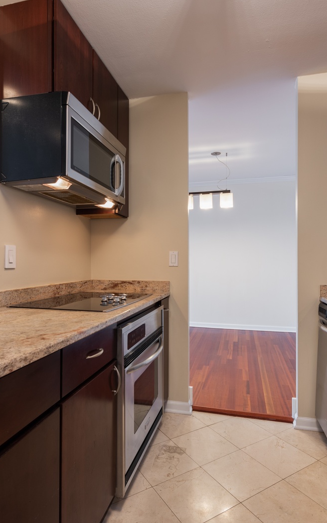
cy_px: 263
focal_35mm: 22
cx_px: 160
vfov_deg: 79.7
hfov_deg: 55.0
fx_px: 314
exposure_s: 1/3
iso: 200
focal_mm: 14
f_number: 8
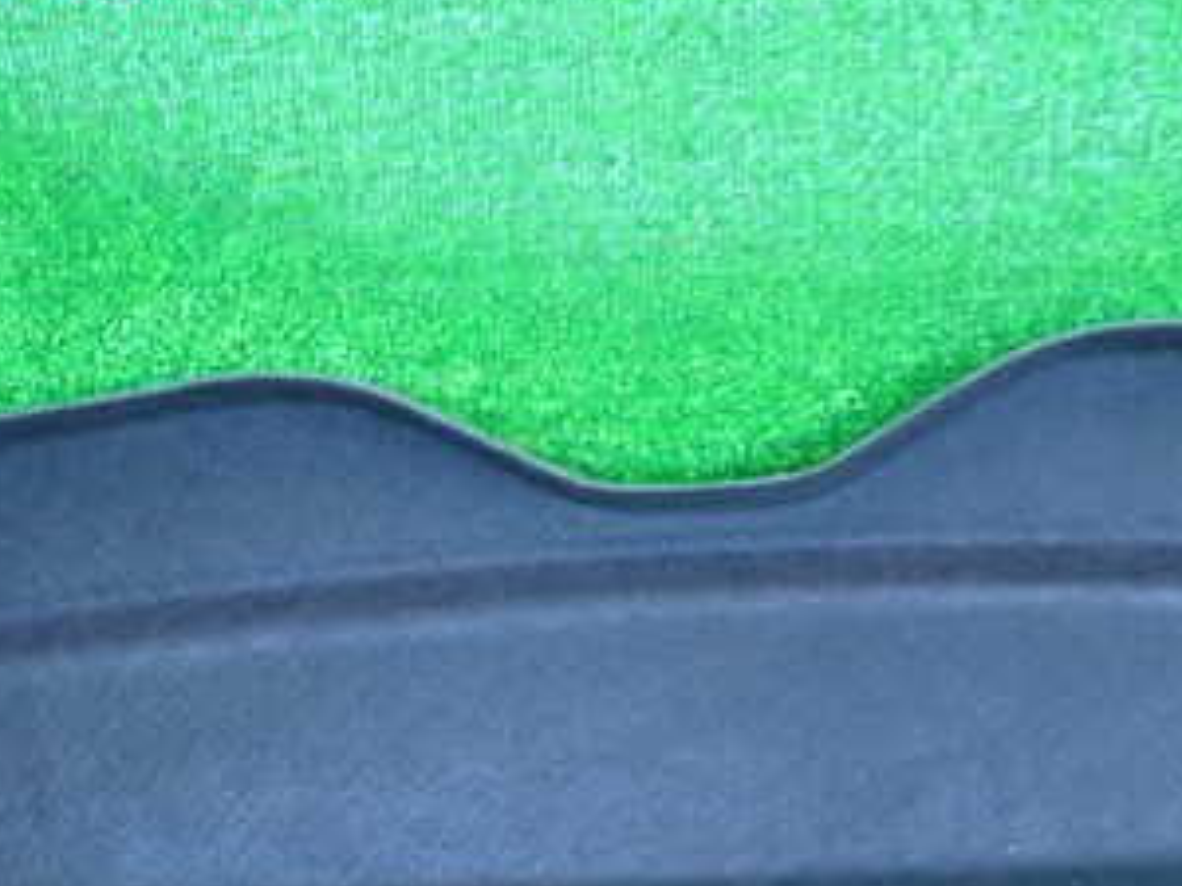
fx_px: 1707
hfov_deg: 37.9
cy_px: 795
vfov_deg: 28.0
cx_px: 741
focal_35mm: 50
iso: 320
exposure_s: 1/30
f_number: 2
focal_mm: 4.5
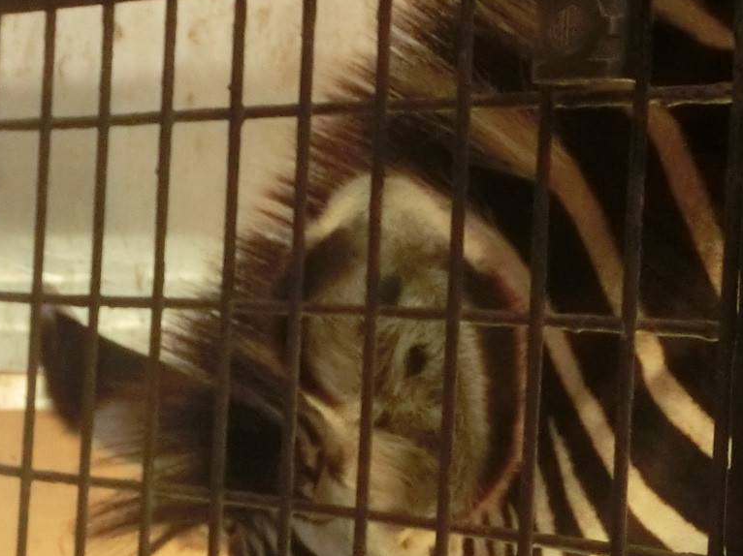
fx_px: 2296
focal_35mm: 107
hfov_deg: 17.8
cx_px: -55
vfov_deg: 13.8
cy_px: 395
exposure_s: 1/80
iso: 800
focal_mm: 7.2
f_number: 4
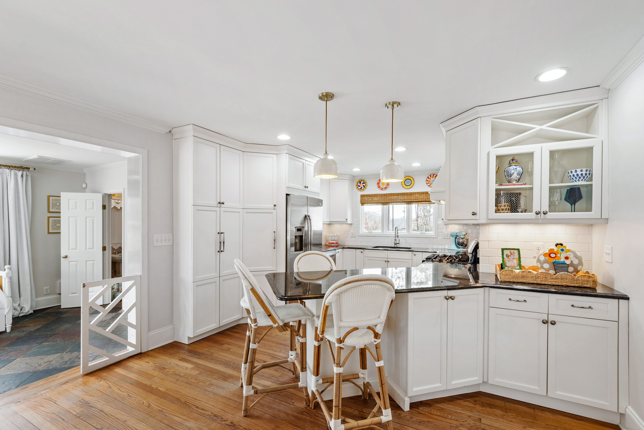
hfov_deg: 100.4
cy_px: 215
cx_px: 322
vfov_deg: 77.3
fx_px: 268
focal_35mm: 15
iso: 100
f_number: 8
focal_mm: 10
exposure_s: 1/4
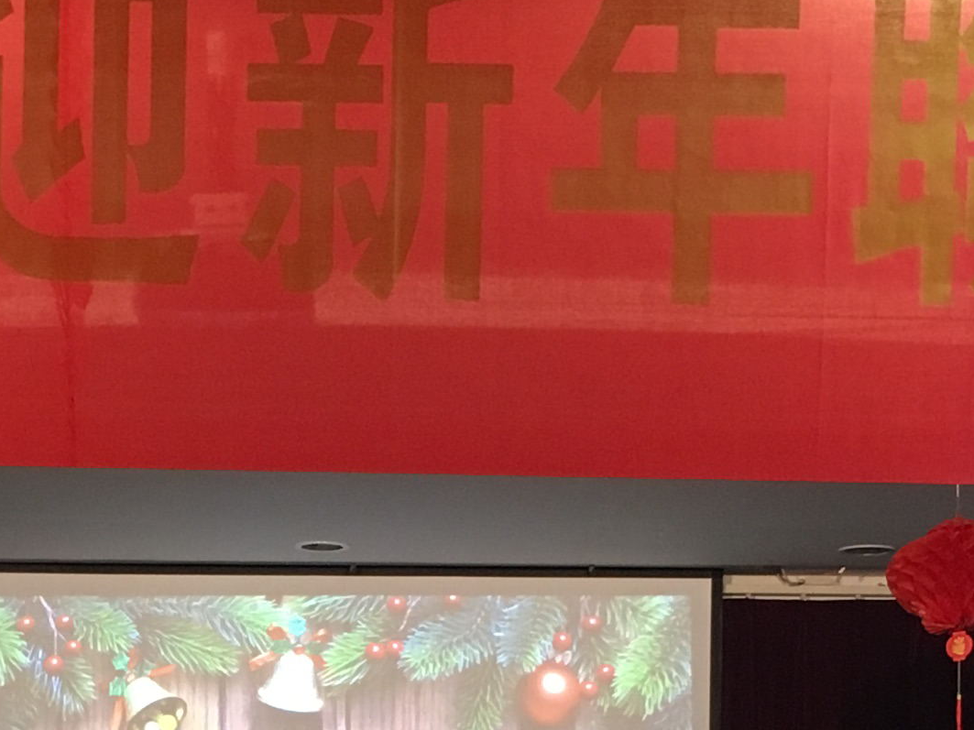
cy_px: 964
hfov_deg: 17.8
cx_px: 303
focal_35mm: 110
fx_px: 3095
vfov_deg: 13.0
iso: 160
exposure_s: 1/33
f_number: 2.2
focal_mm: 4.15
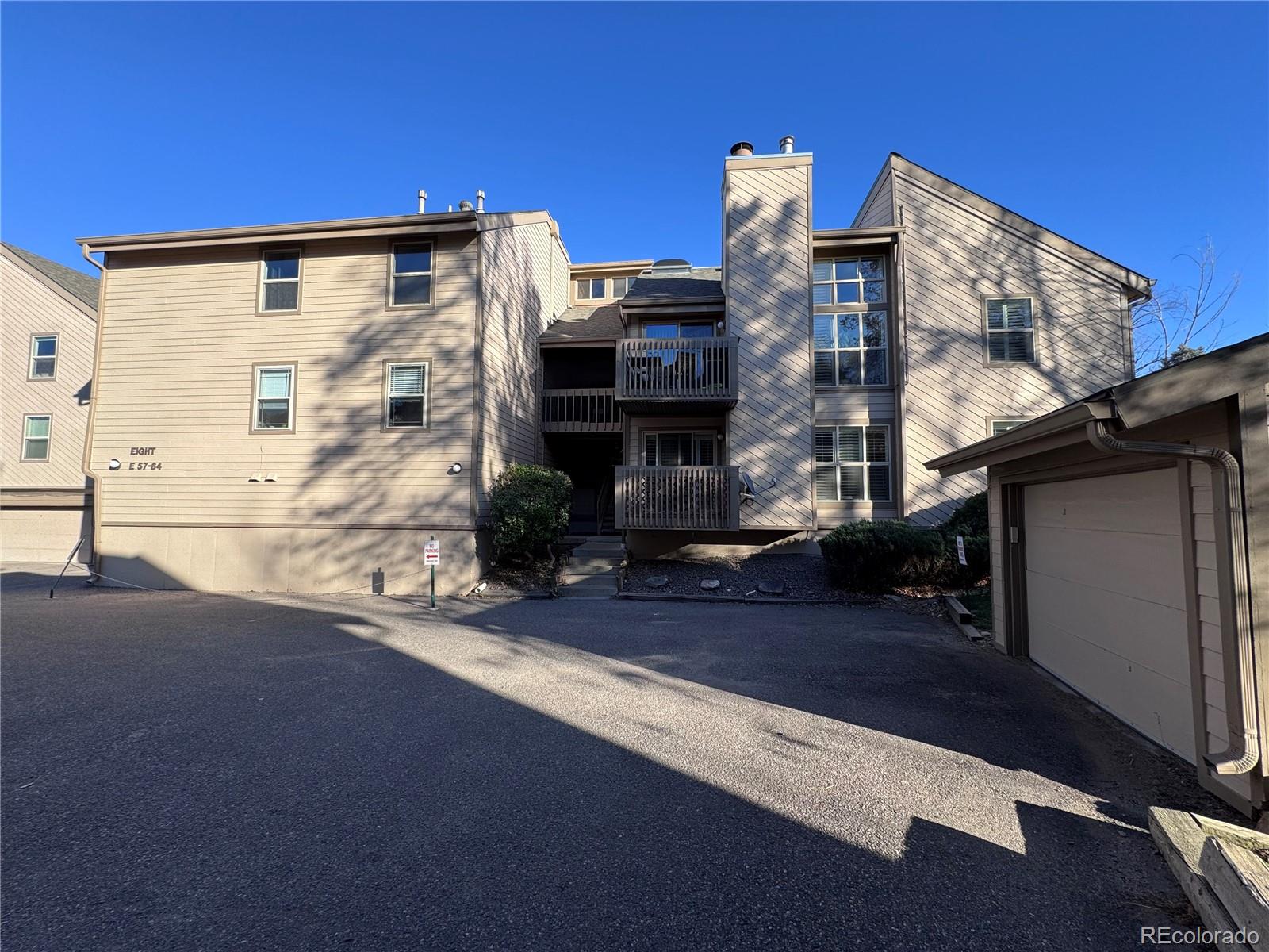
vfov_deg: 85.7
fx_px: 513
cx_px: 634
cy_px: 476
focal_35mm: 14
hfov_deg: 102.1
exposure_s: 1/476
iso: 40
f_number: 2.2
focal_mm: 2.22
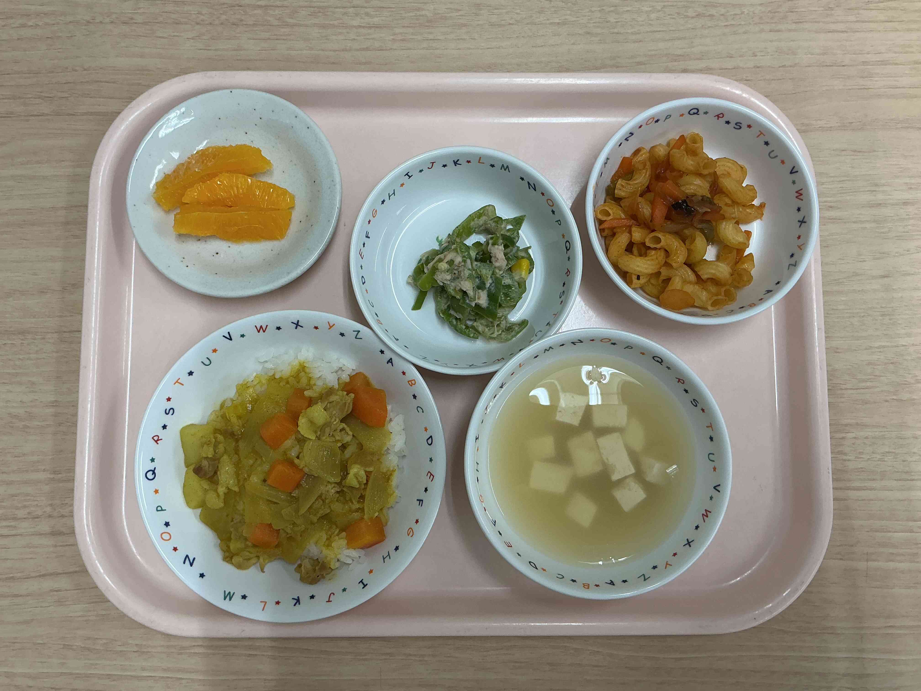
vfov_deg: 48.2
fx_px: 772
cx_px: 460
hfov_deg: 61.7
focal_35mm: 29
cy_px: 346
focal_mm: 3
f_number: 1.8
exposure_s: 1/60
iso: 40
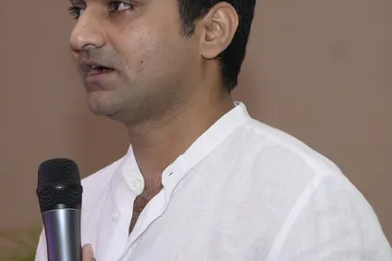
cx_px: 112
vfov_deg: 7.5
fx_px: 1980
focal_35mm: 182
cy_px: 183
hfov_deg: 11.3
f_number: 4
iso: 2000
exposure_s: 1/160
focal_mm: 59
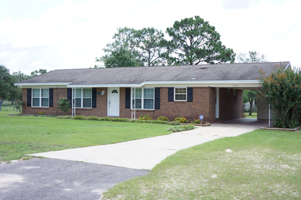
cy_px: 100
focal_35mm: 43
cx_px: 150
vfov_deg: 31.1
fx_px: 359
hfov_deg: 45.5
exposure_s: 1/320
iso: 100
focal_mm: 29
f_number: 4.5
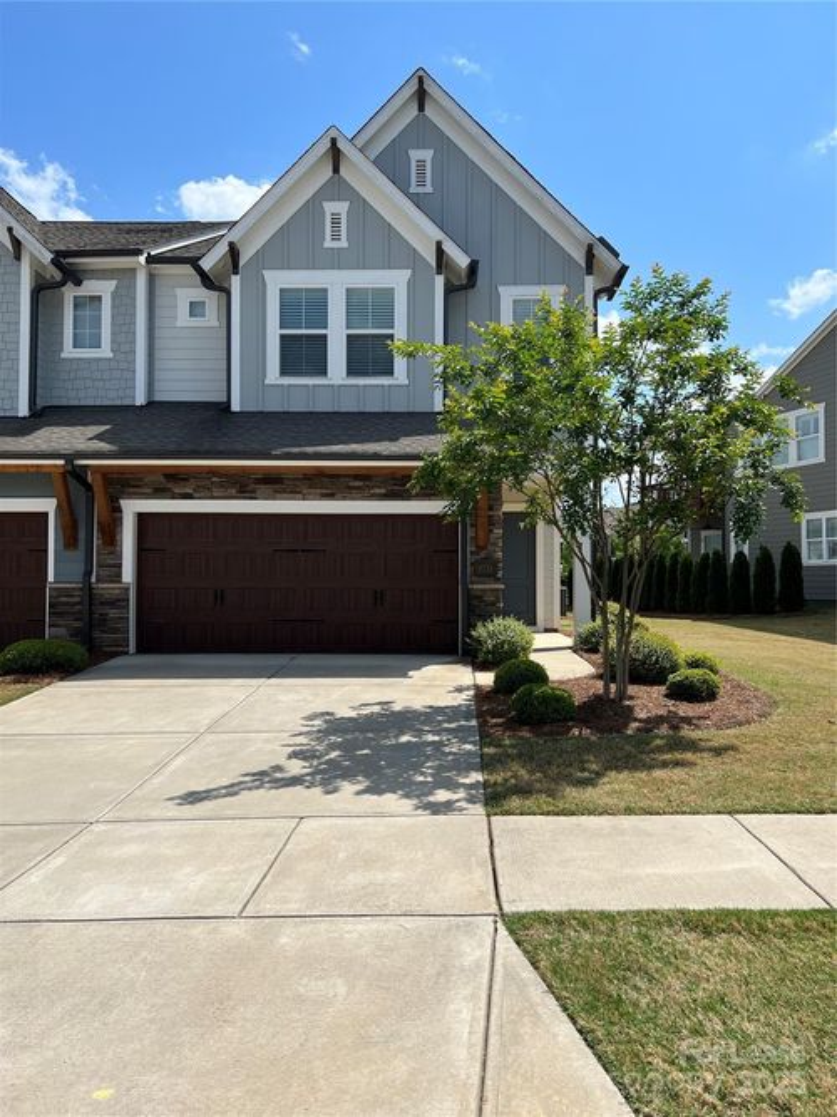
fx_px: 838
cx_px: 418
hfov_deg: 53.0
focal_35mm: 26
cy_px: 558
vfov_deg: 67.3
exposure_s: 1/4831
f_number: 1.5
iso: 50
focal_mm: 5.7
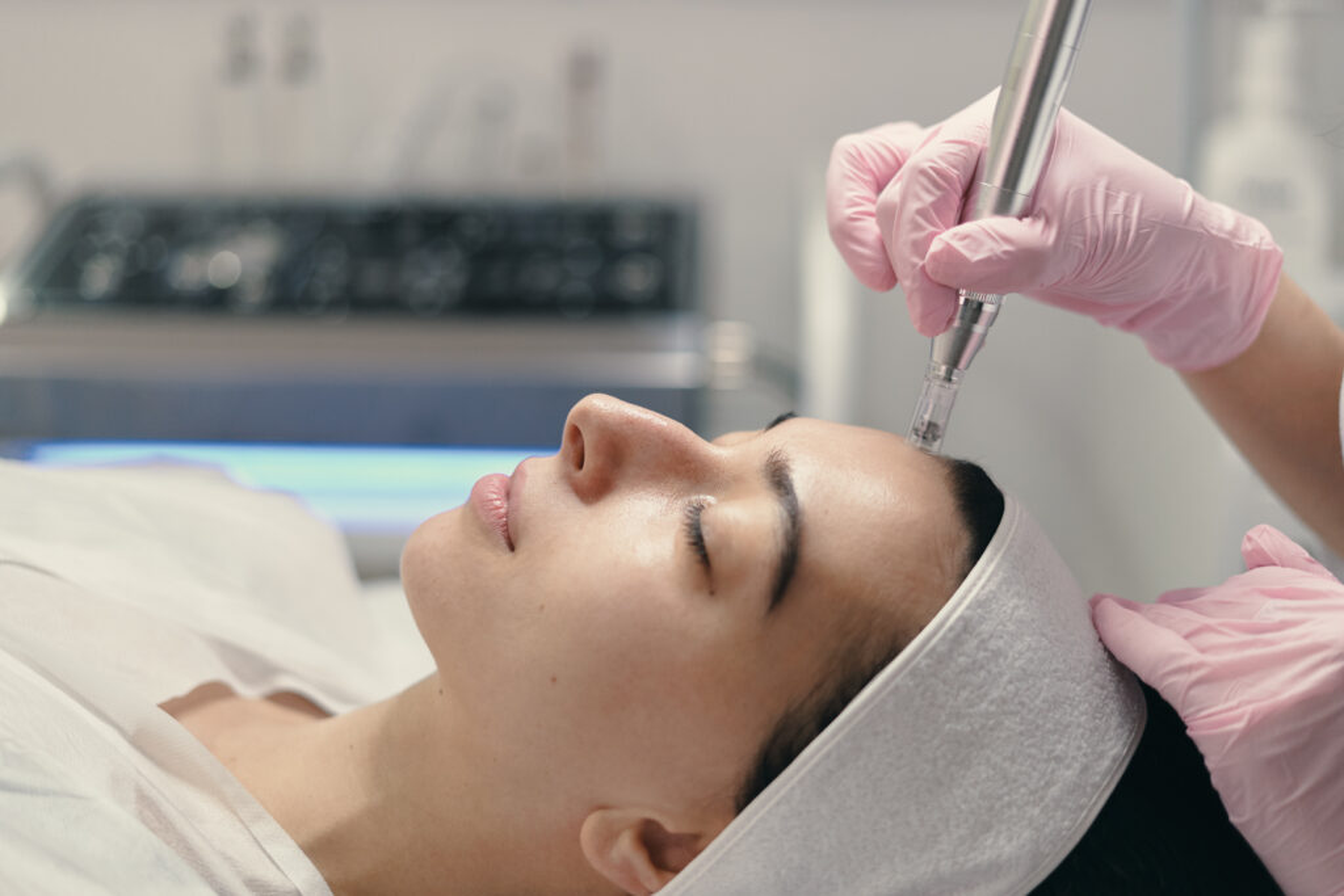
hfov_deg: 39.6
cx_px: 672
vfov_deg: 27.0
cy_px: 448
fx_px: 1867
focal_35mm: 50
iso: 1000
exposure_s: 1/500
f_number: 2
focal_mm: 50
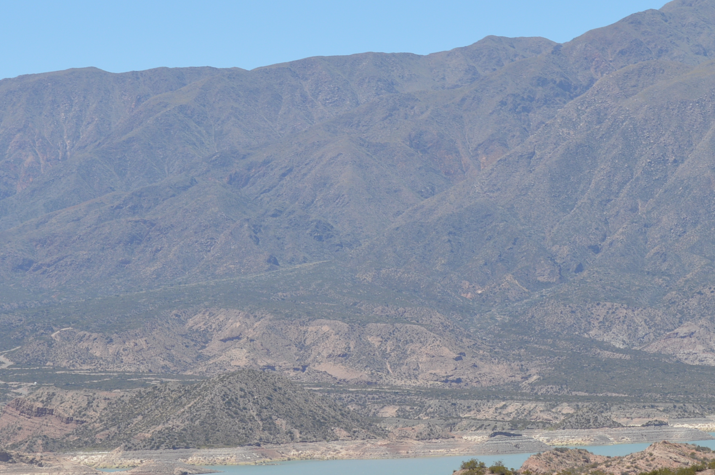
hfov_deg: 13.5
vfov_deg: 9.0
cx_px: 518
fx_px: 3015
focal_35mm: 152
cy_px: 267
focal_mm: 55
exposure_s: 1/250
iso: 100
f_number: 8
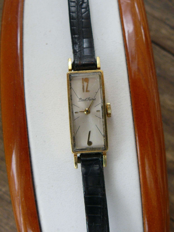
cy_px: 116
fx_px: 416
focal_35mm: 62
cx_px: 87
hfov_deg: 23.7
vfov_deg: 31.2
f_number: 2.8
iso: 100
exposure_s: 1/100
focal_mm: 6.9
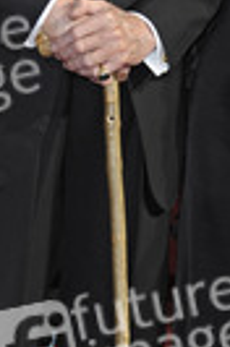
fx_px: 2033
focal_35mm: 211
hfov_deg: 6.5
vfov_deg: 9.7
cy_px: -52
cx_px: 191
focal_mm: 70
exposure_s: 1/160
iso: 640
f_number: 5.6
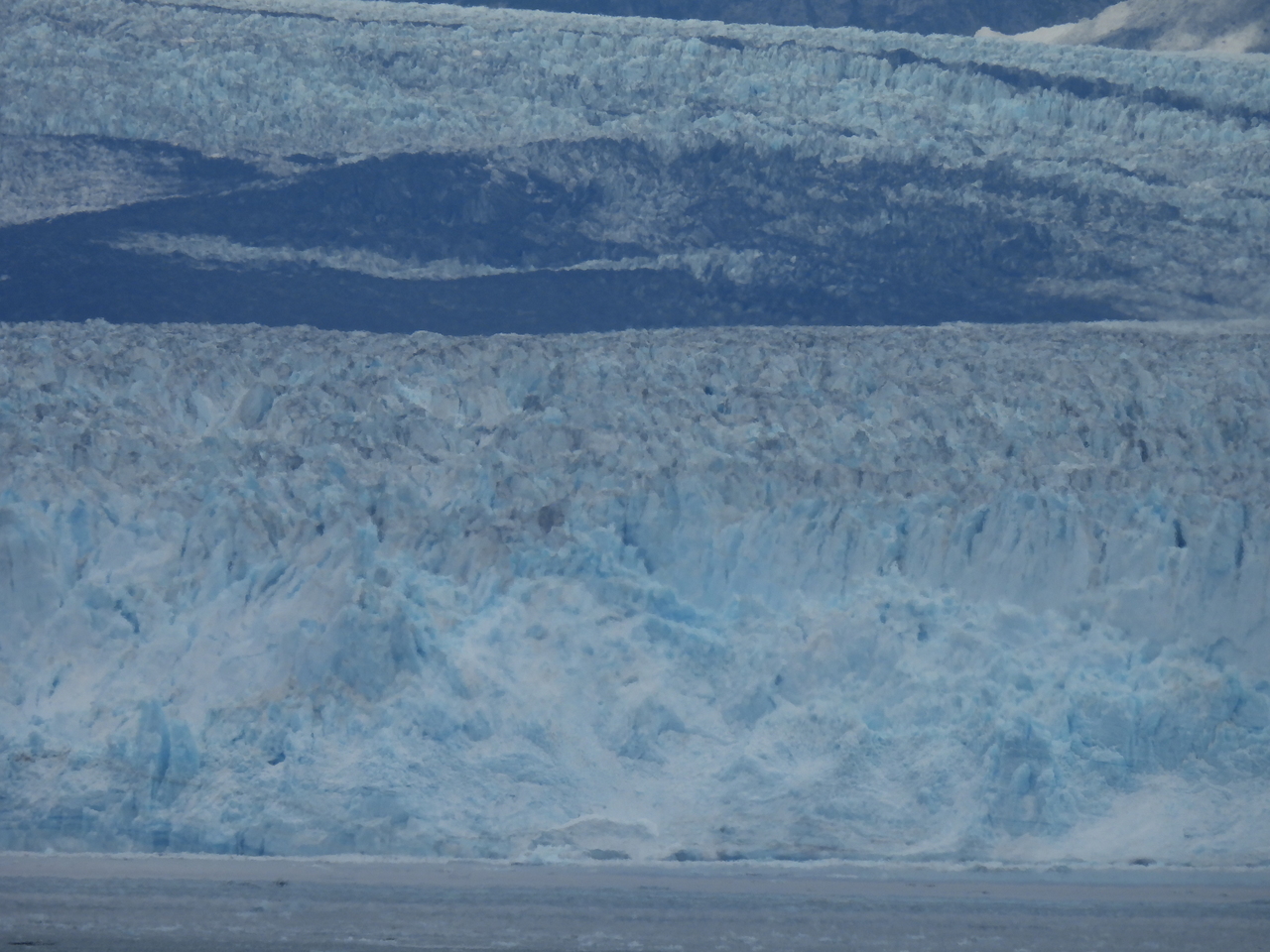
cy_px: 476
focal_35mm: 1100
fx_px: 40357
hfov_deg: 1.8
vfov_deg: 1.4
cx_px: 635
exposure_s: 1/500
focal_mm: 196
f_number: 5.6
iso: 100
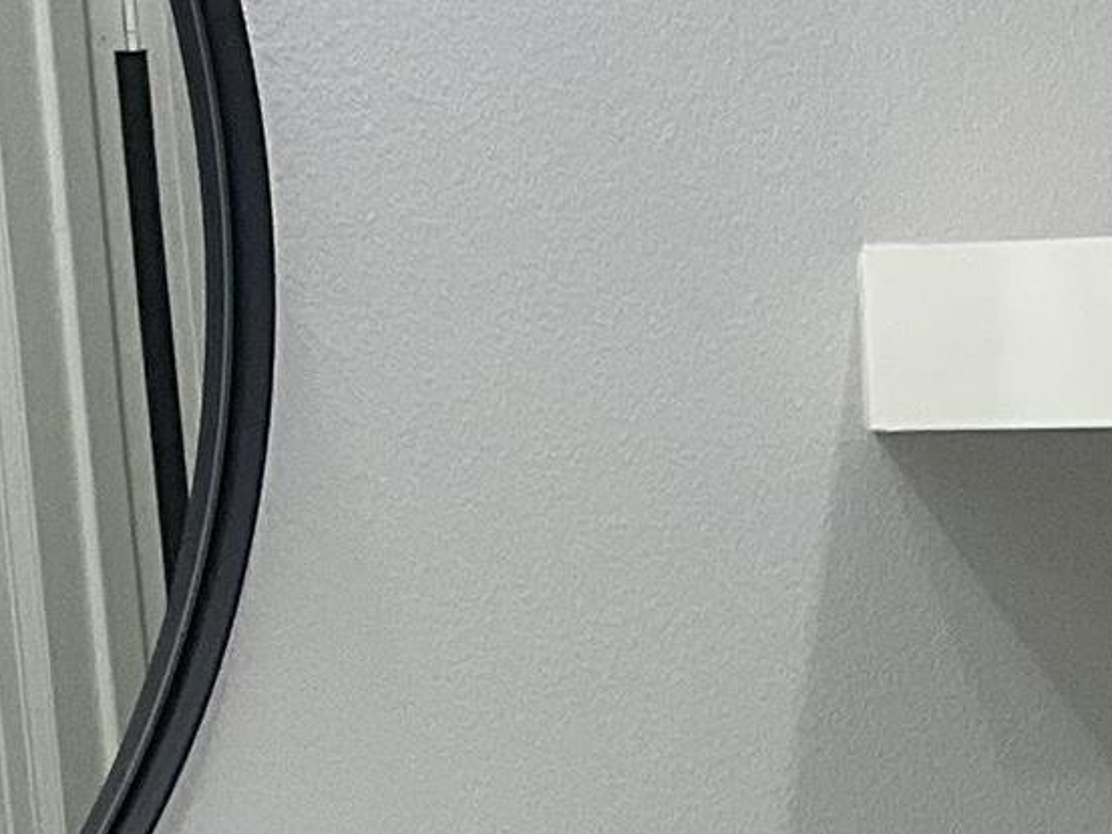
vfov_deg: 9.0
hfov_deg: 12.0
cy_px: 1238
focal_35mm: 161
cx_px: 1285
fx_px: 5173
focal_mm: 3
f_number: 1.8
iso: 64
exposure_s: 1/120
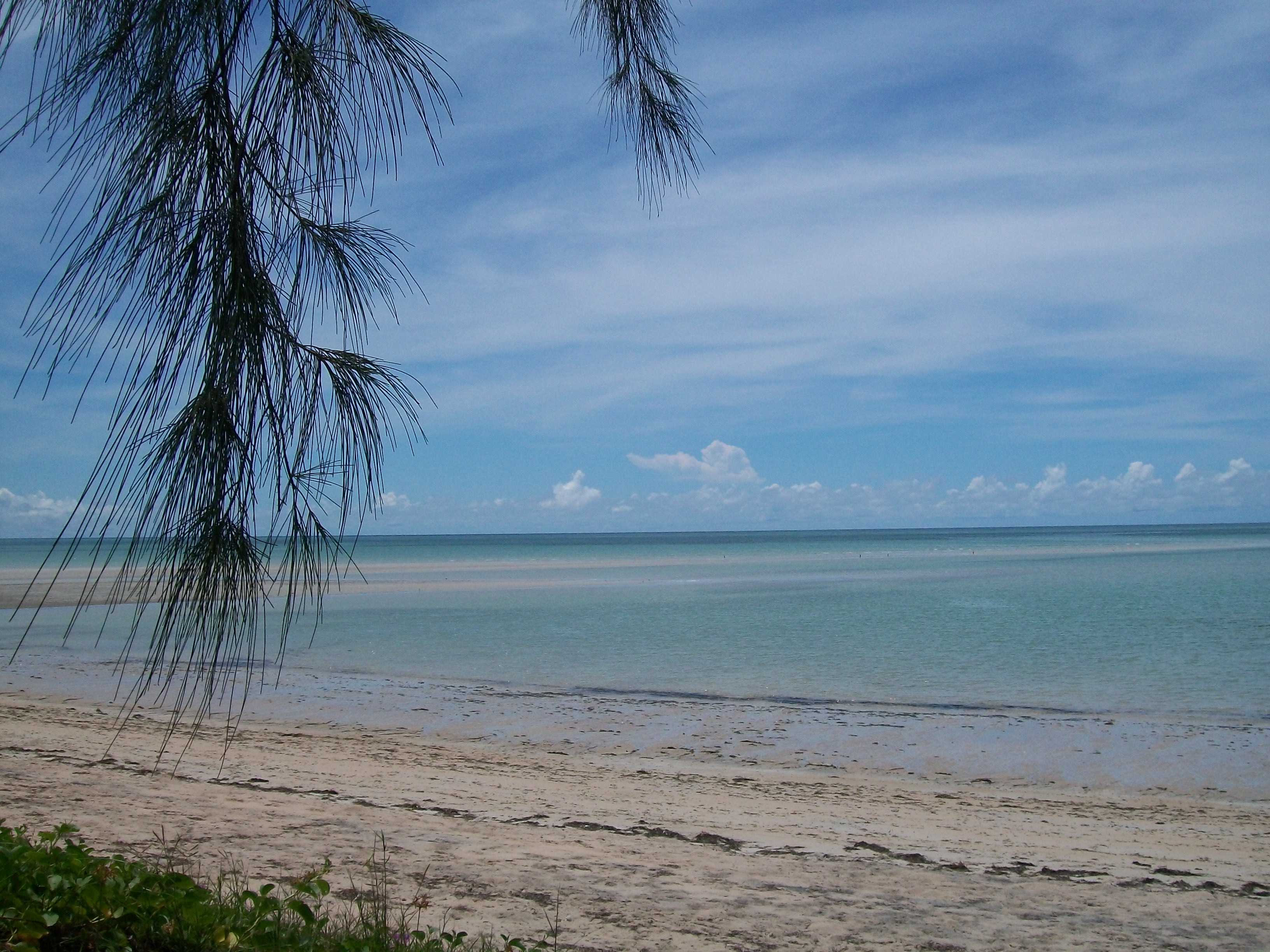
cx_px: 635
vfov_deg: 39.7
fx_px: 1321
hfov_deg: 51.4
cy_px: 476
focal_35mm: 36
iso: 80
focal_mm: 6
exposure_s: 1/1401
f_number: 4.8
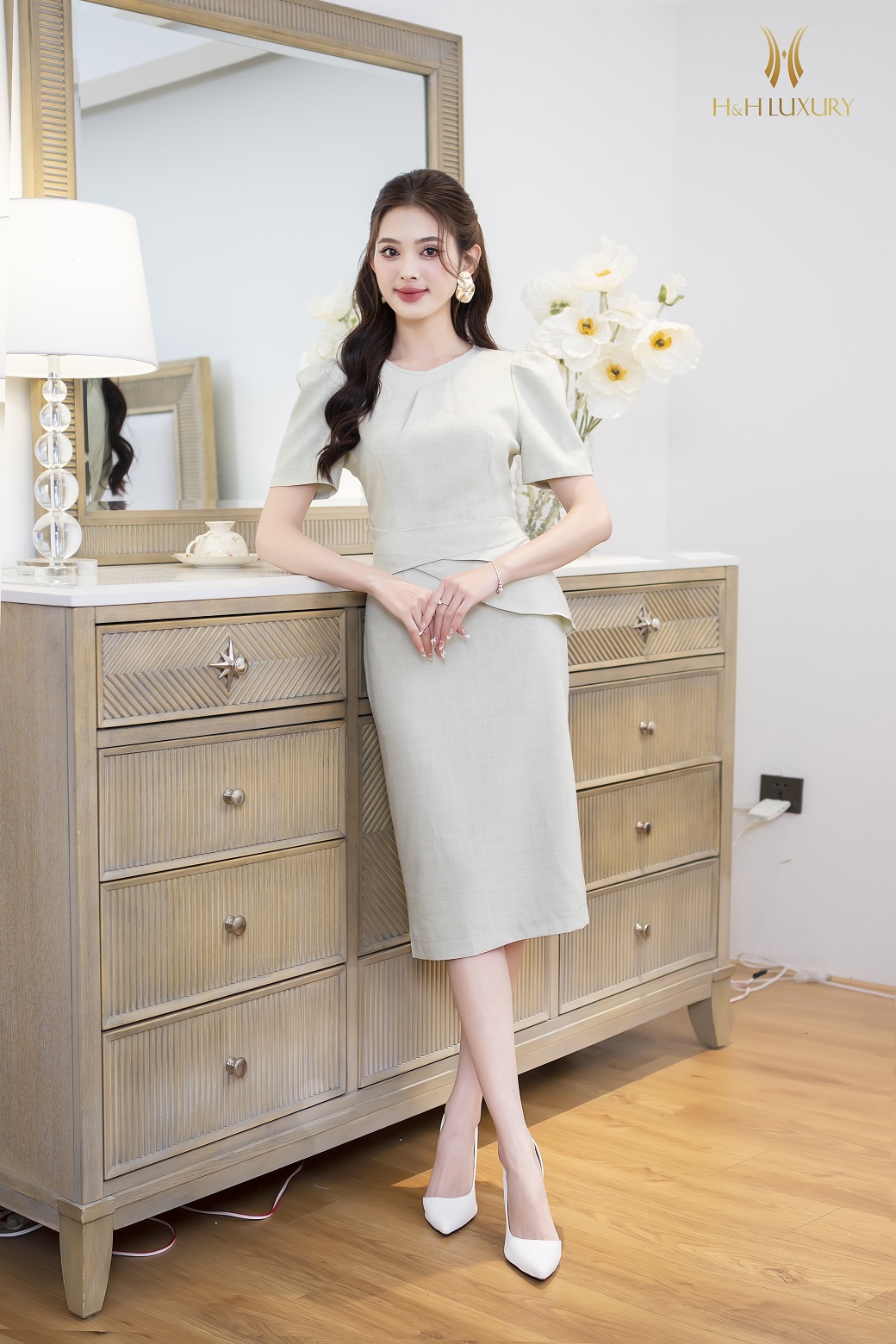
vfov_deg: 38.2
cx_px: 448
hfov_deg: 26.0
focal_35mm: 52
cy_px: 672
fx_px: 1941
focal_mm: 35
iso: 400
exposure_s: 1/125
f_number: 2.8
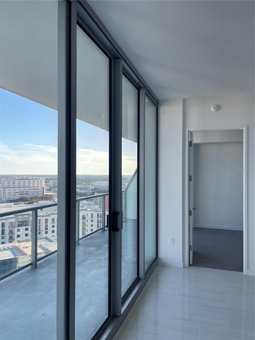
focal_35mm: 25
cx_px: 128
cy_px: 170
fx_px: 246
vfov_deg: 69.4
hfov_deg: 54.9
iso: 32
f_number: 1.6
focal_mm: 5.1
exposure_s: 1/457
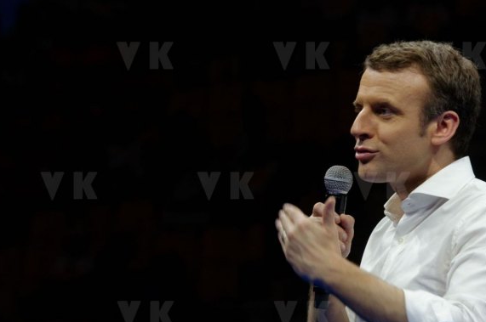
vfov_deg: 4.1
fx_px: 4530
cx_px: 301
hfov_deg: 6.1
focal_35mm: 336
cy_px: 212
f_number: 5.6
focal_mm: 160
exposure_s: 1/100
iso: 1000
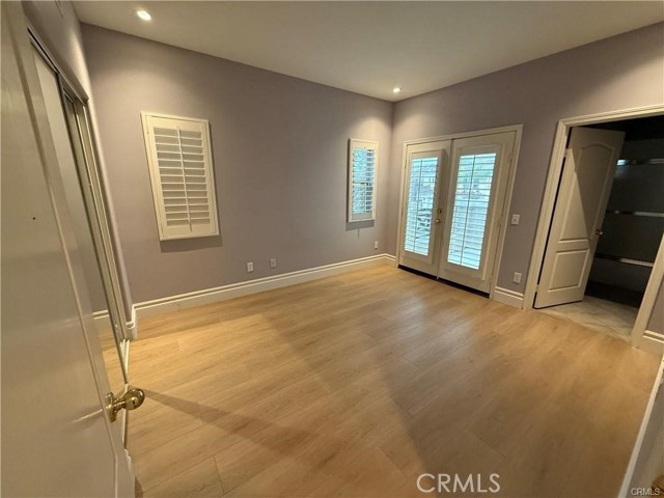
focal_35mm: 14
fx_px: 269
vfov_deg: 85.7
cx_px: 332
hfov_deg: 102.1
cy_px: 249
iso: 400
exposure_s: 1/60
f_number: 2.2
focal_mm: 2.22
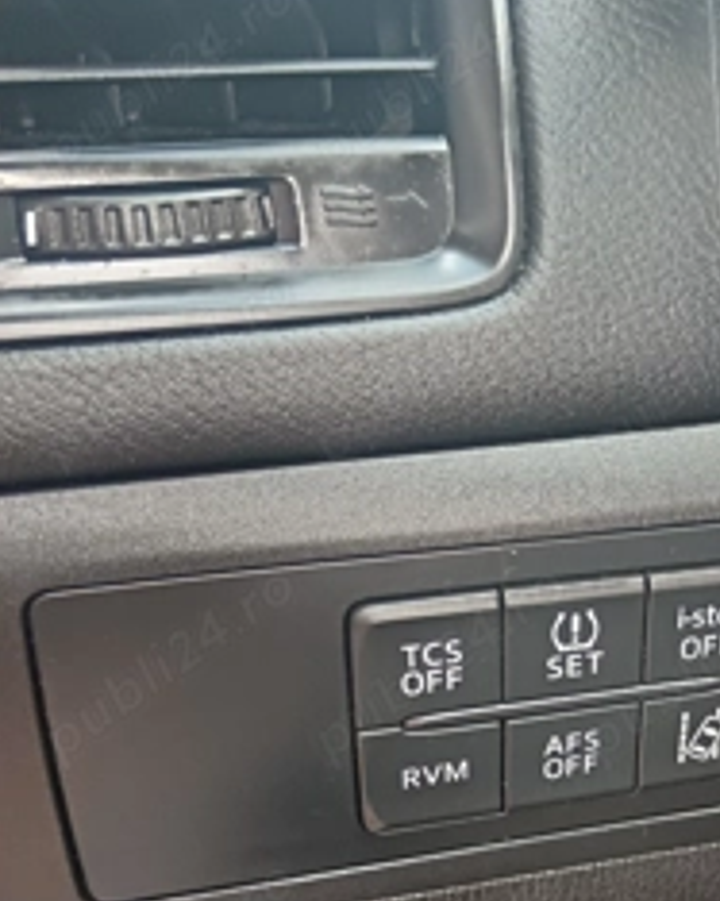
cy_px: 728
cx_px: 574
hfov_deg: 32.5
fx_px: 1199
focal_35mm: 45
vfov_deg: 39.5
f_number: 1.9
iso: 4947
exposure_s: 1/100
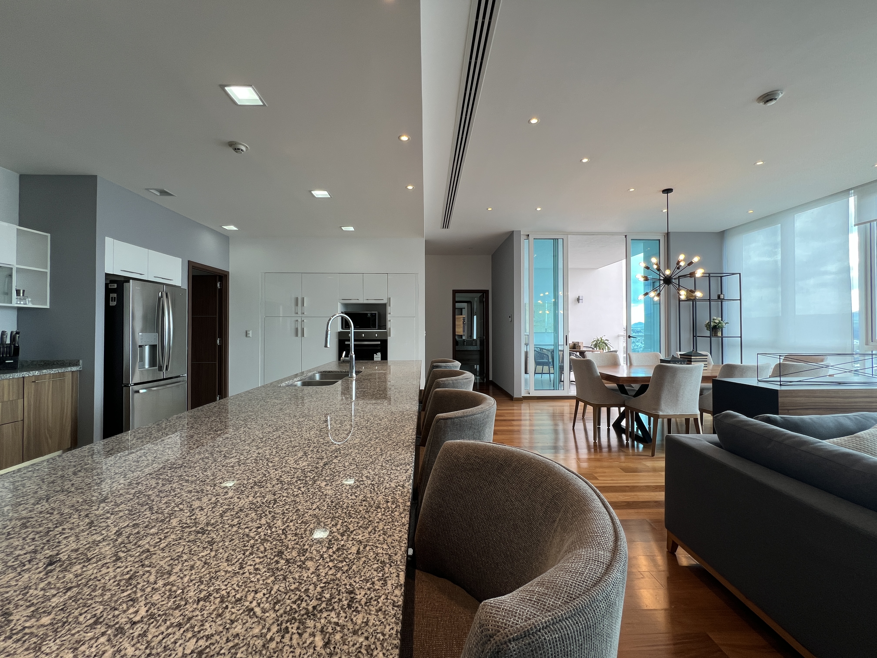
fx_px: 329
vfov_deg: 89.9
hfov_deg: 106.2
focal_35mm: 13
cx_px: 438
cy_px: 329
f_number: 1.8
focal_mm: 1.57
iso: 40
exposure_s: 1/99
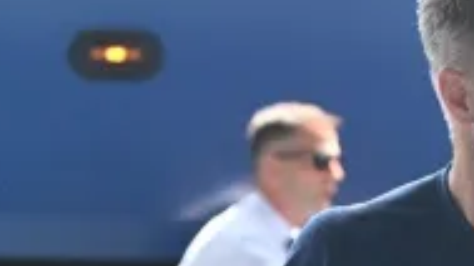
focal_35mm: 345
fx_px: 4333
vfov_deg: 3.5
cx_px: 321
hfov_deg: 6.3
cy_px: 484
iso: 800
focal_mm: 82
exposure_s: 1/800
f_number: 4
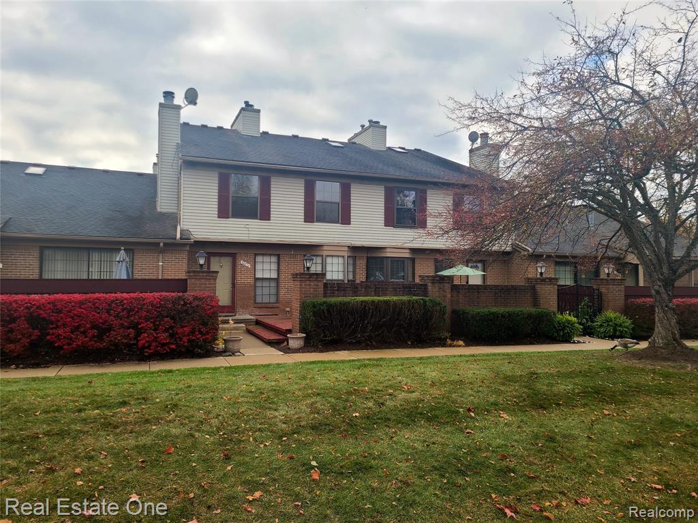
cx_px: 349
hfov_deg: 67.3
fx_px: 524
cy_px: 262
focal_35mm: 26
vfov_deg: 53.1
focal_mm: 5.4
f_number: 1.8
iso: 40
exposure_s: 1/1129
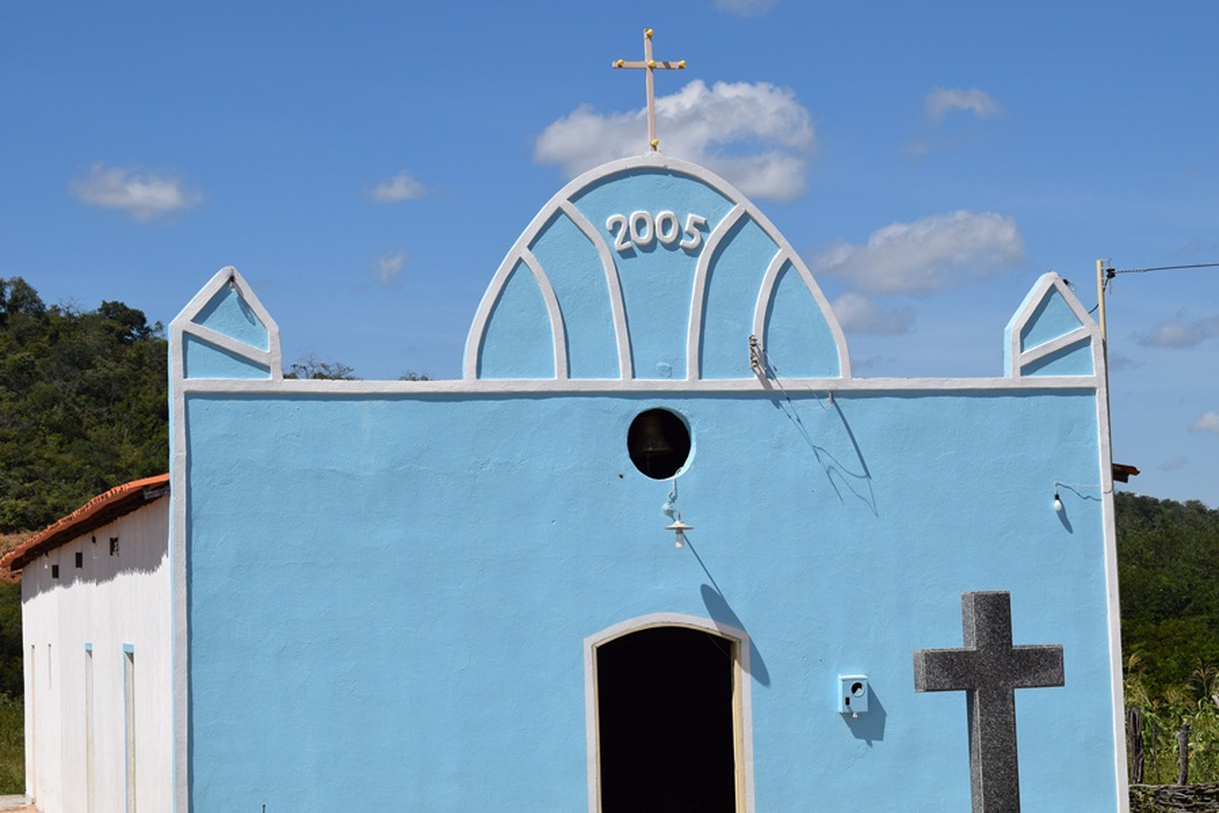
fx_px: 2641
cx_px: 610
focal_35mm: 78
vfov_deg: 17.5
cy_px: 406
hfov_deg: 26.0
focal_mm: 52
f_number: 11
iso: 200
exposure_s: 1/500
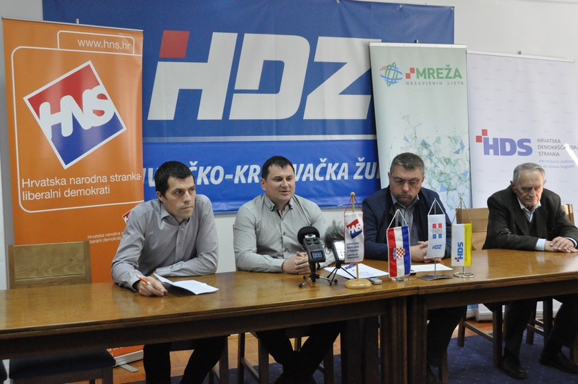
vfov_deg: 30.8
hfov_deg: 45.0
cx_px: 289
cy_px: 192
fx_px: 698
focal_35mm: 44
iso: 3200
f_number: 5.6
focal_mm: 29
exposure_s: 1/125
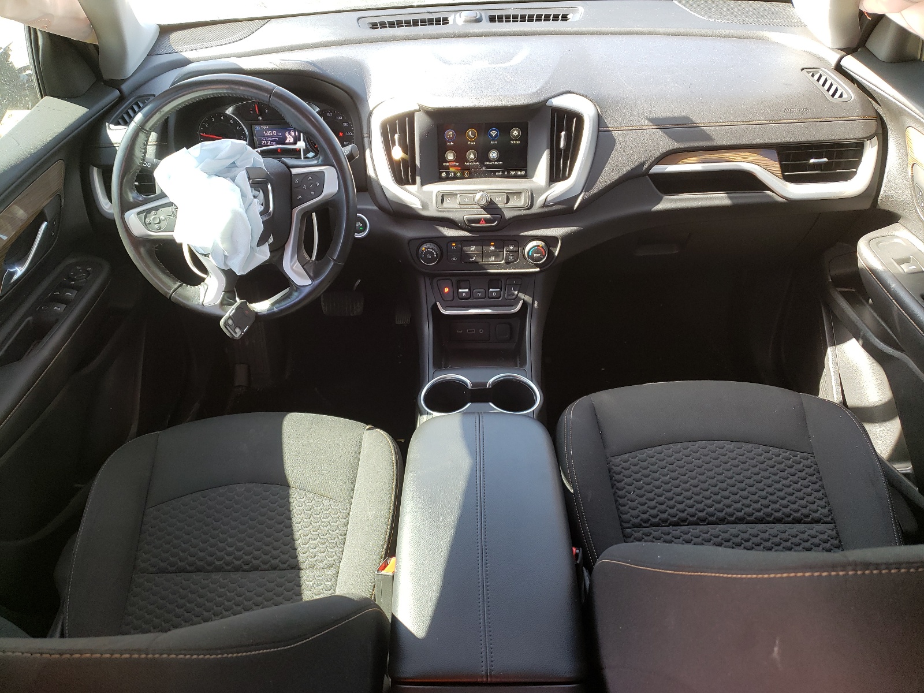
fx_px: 694
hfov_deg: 67.3
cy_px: 346
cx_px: 462
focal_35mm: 26
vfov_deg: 53.1
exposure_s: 1/120
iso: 58
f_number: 1.5
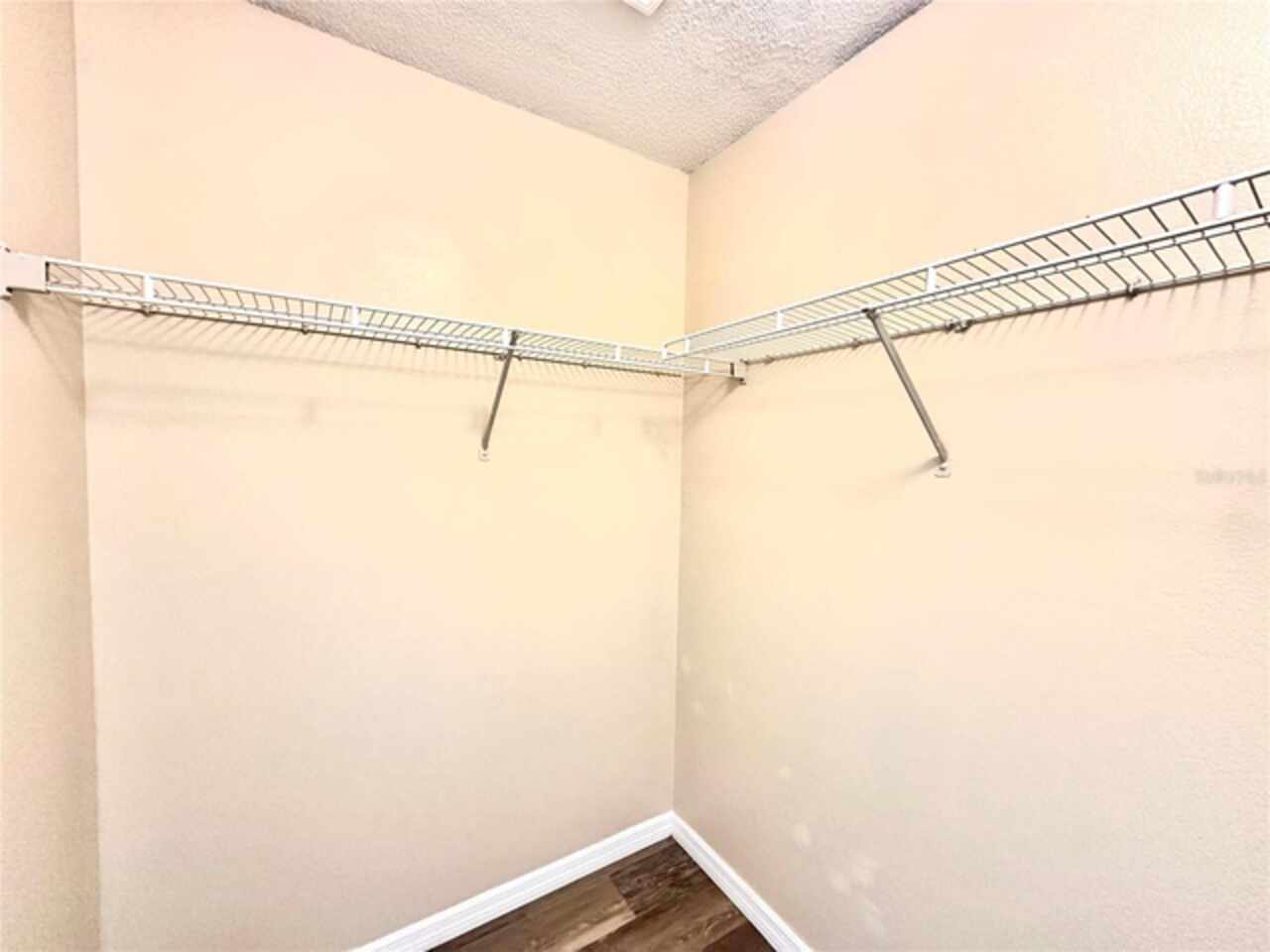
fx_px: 514
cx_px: 635
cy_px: 476
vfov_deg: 85.7
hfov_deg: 102.1
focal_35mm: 14
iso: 640
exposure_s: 1/60
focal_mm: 2.22
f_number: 2.2
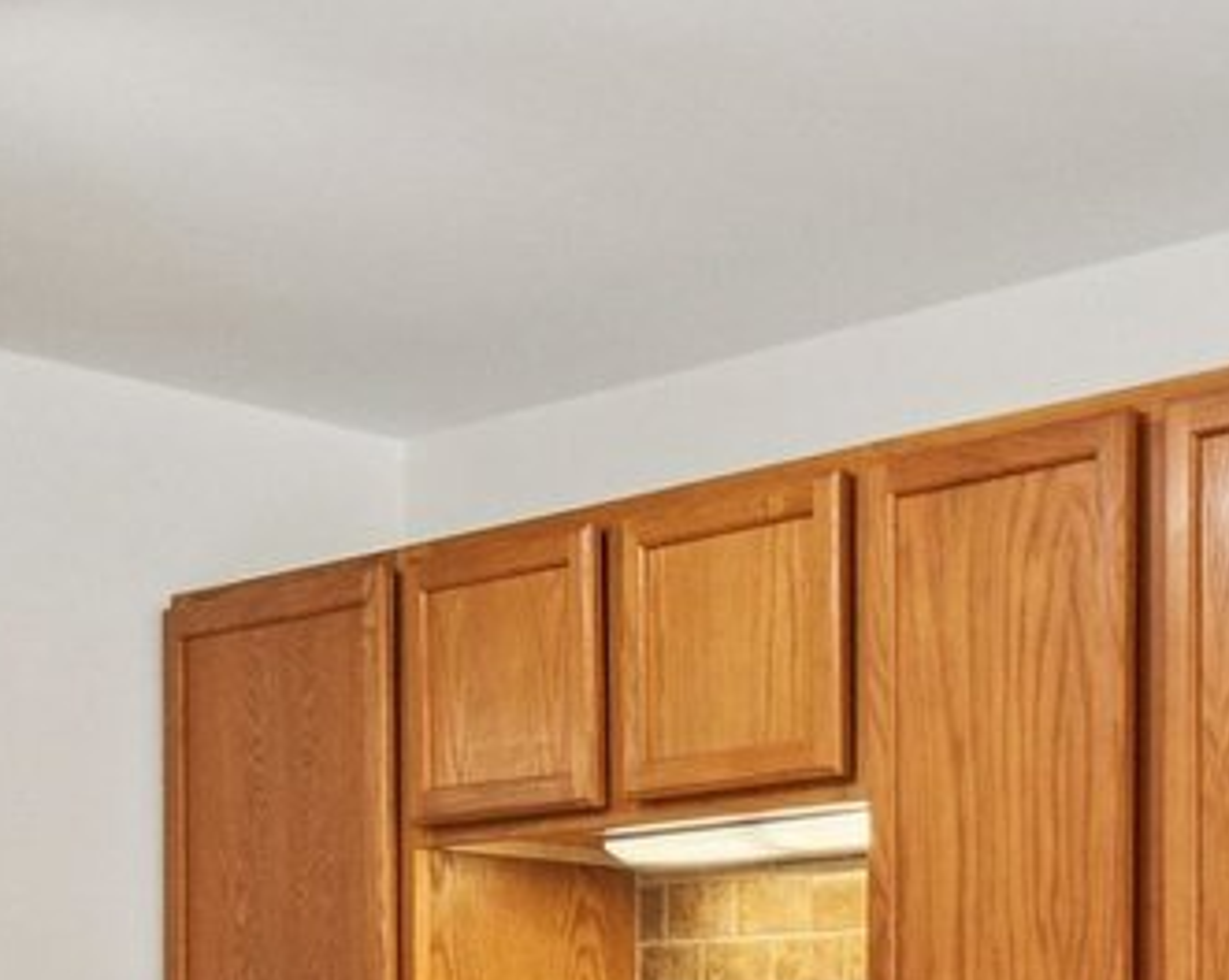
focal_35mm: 69
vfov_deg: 20.4
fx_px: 2507
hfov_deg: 21.4
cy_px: 1251
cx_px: 2009
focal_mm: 10
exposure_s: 1/25
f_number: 8
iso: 100
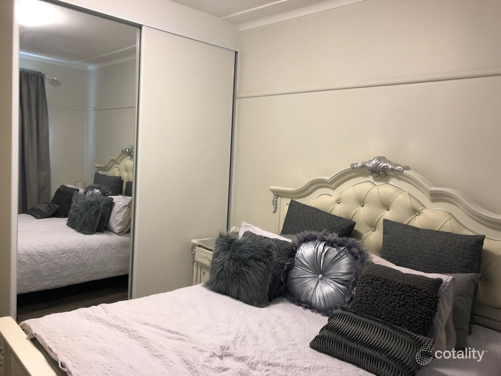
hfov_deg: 63.4
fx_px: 405
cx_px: 250
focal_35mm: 28
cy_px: 188
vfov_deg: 49.8
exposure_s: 1/17
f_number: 1.8
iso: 64
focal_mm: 3.99
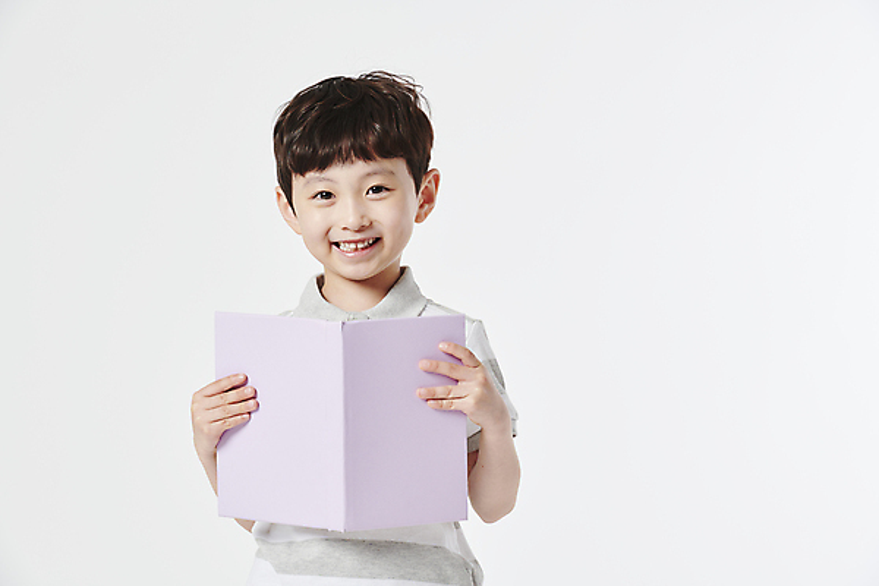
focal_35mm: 125
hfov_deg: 16.4
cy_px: 293
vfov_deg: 11.0
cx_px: 440
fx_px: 3052
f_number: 11
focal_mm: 125
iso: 100
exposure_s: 1/125
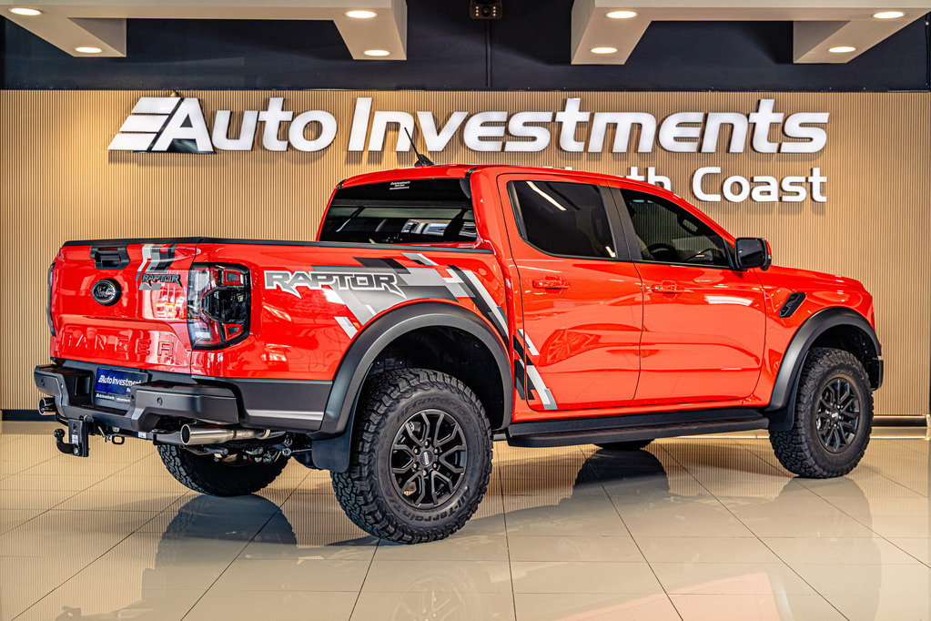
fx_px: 1293
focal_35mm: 50
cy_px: 310
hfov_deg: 39.6
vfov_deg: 27.0
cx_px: 466
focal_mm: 50
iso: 400
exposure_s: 1/125
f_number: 4
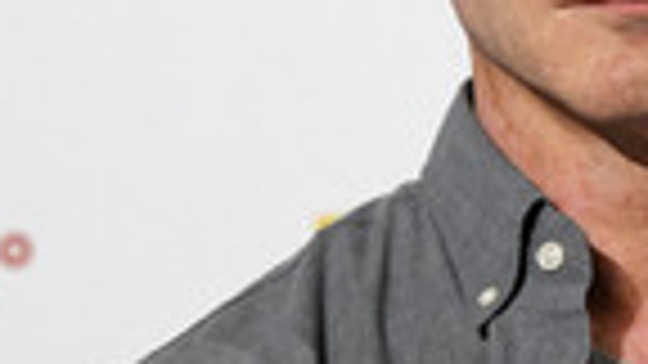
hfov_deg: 3.9
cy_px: 54
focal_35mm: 557
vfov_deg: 2.2
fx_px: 9571
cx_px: 664
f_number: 5
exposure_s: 1/250
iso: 1600
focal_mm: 170
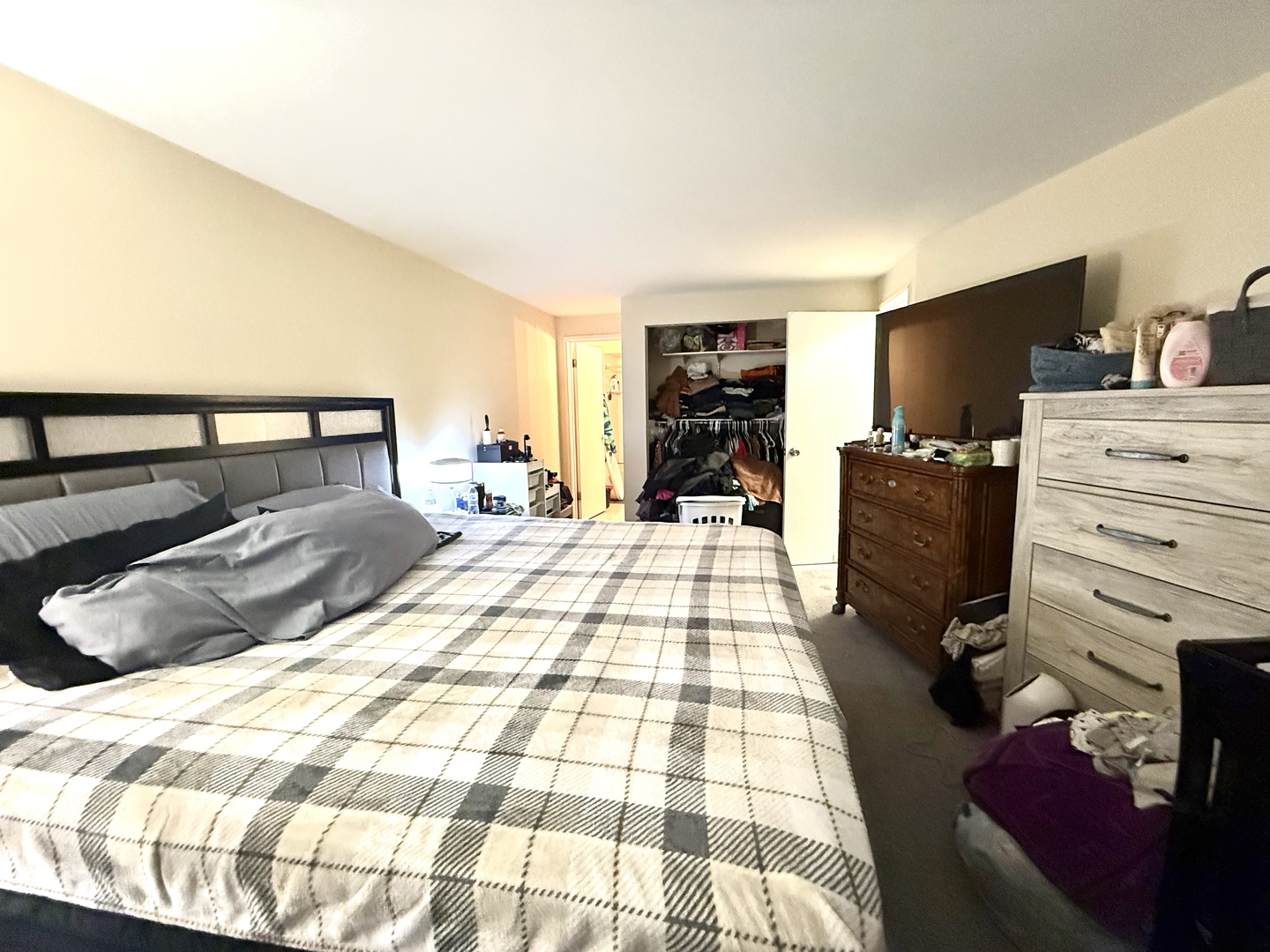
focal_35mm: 14
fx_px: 514
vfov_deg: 85.7
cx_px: 635
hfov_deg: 102.1
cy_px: 476
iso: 800
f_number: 2.2
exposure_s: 1/60
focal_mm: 2.22
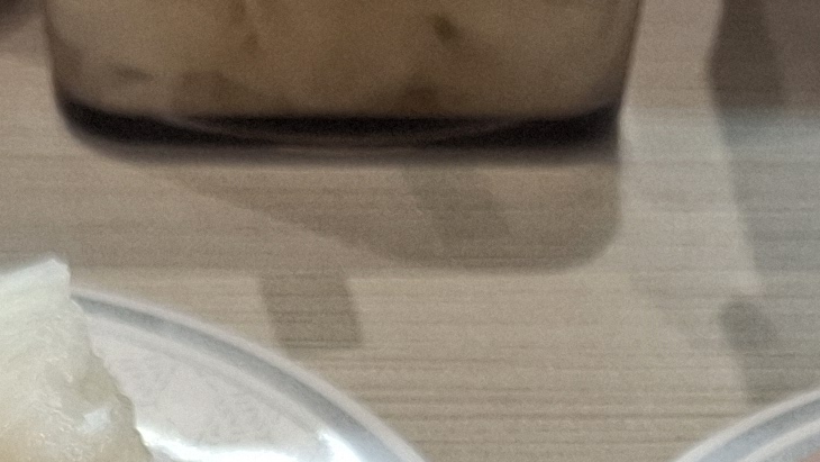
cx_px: 470
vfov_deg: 7.6
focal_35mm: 140
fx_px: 3045
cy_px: 1392
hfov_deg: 15.3
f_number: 1.8
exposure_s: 1/100
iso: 64
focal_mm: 5.54
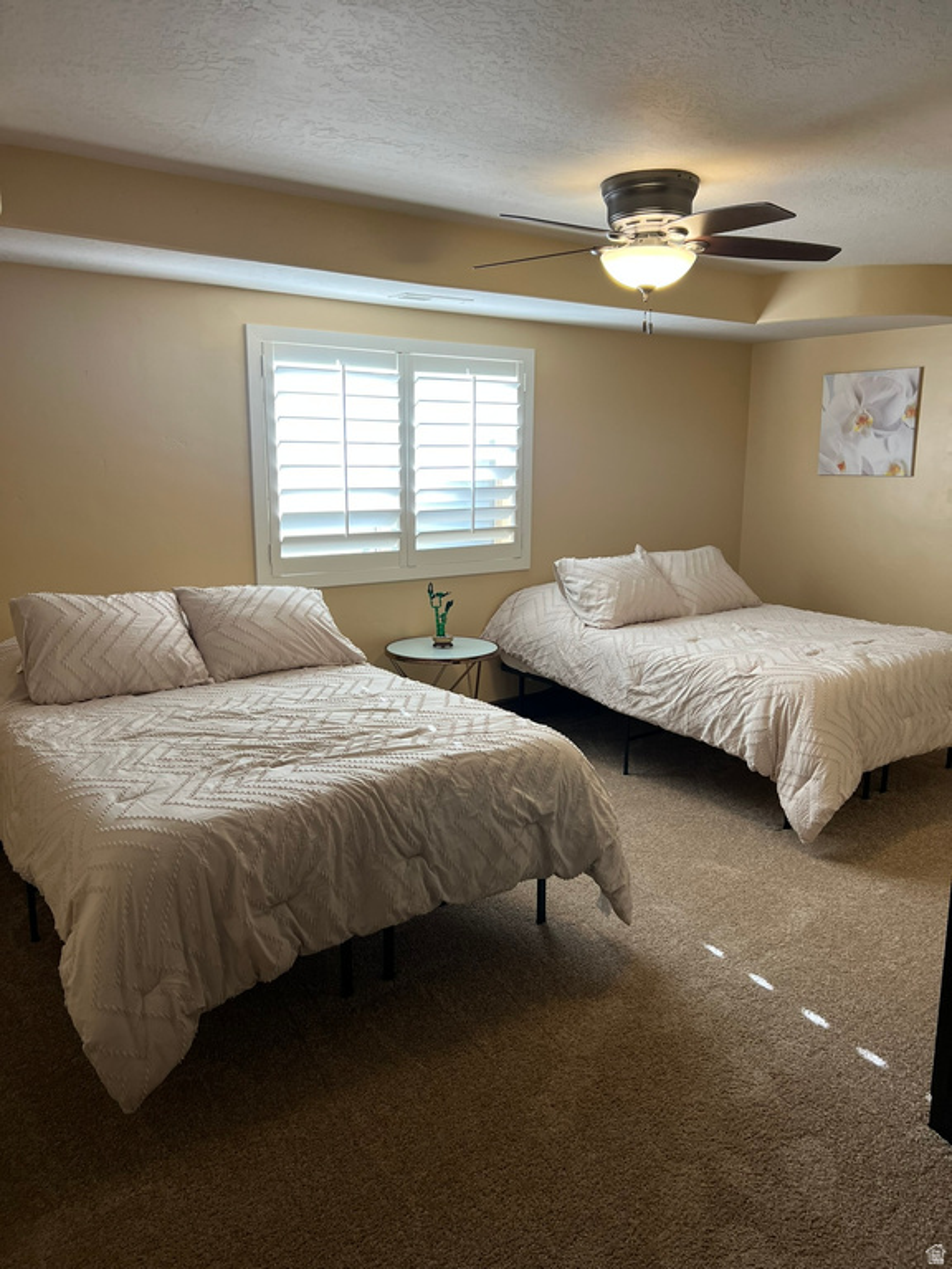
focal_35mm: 26
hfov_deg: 53.1
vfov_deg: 67.3
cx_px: 476
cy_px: 634
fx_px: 953
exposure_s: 1/120
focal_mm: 5.7
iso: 125
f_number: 1.5
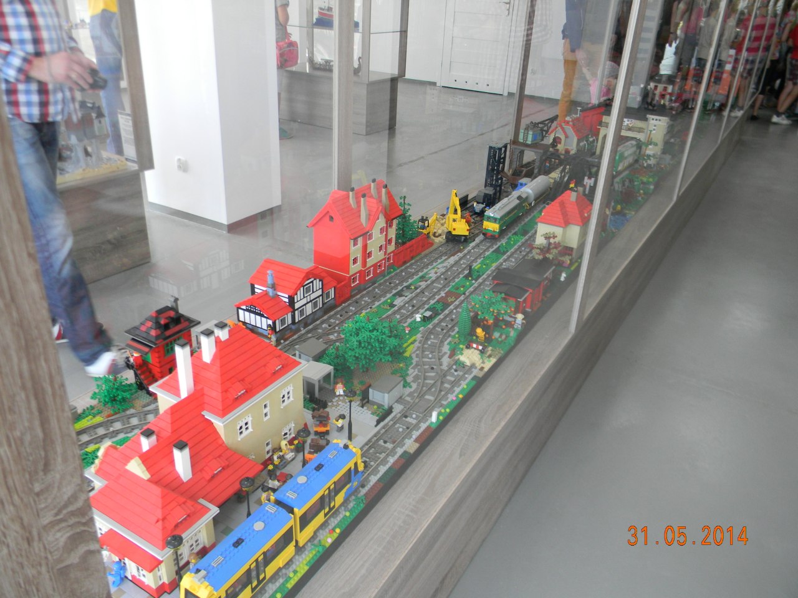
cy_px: 299
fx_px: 645
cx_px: 399
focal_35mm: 28
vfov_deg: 49.7
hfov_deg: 63.4
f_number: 3.5
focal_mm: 5
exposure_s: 1/30
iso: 115
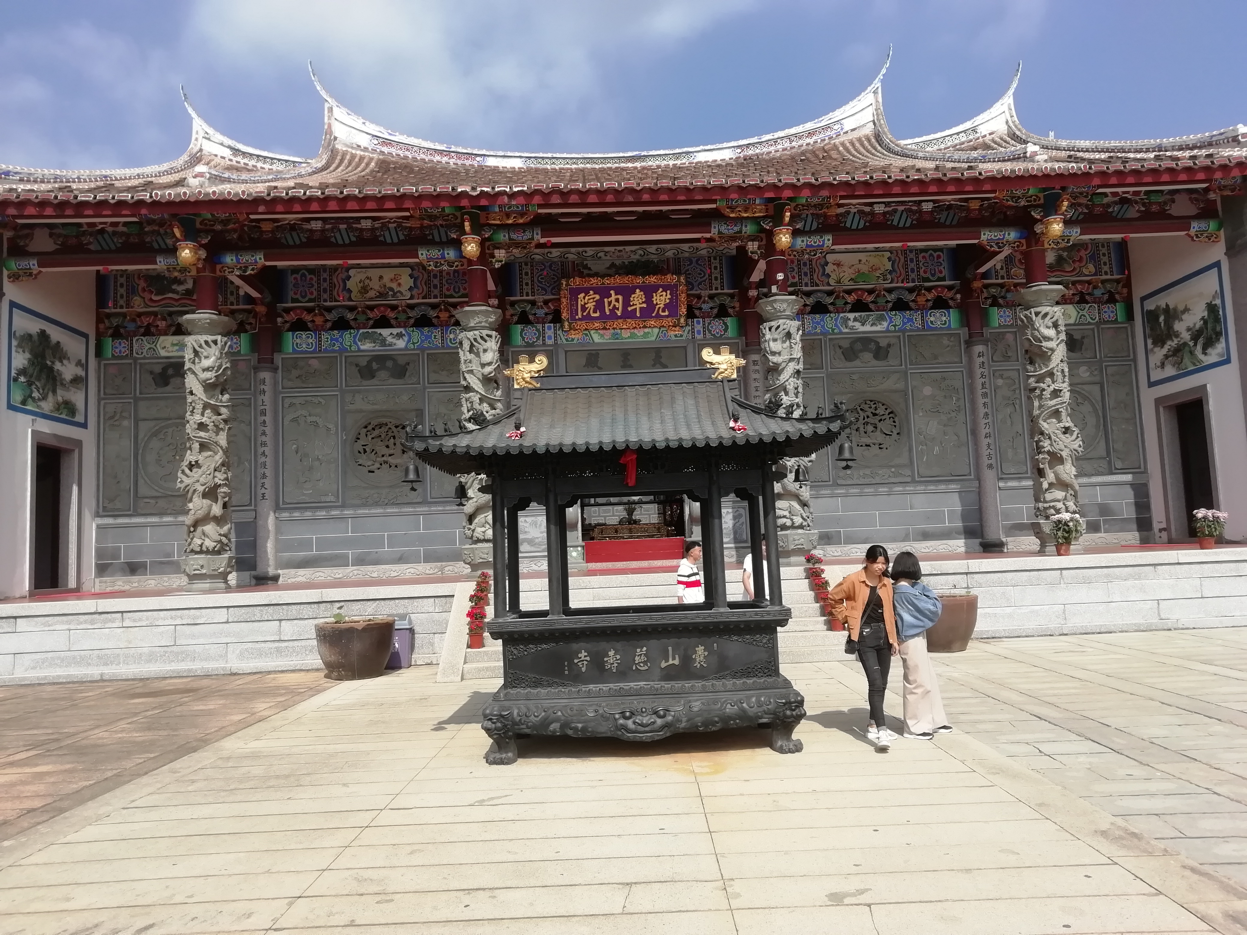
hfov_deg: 67.3
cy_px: 468
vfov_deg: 53.1
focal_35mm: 26
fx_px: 937
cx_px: 624
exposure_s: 1/1364
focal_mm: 3.46
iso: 50
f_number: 2.2
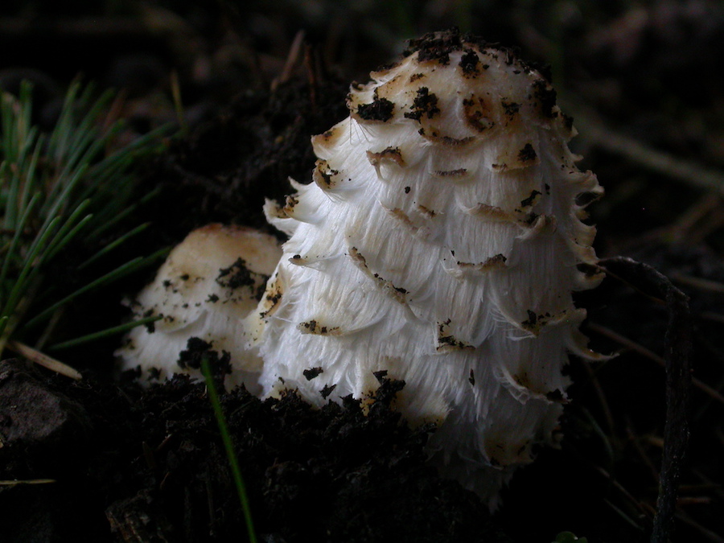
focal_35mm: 86
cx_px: 362
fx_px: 1799
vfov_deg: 17.2
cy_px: 272
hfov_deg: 22.8
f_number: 4.1
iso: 200
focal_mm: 17.8
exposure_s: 1/178
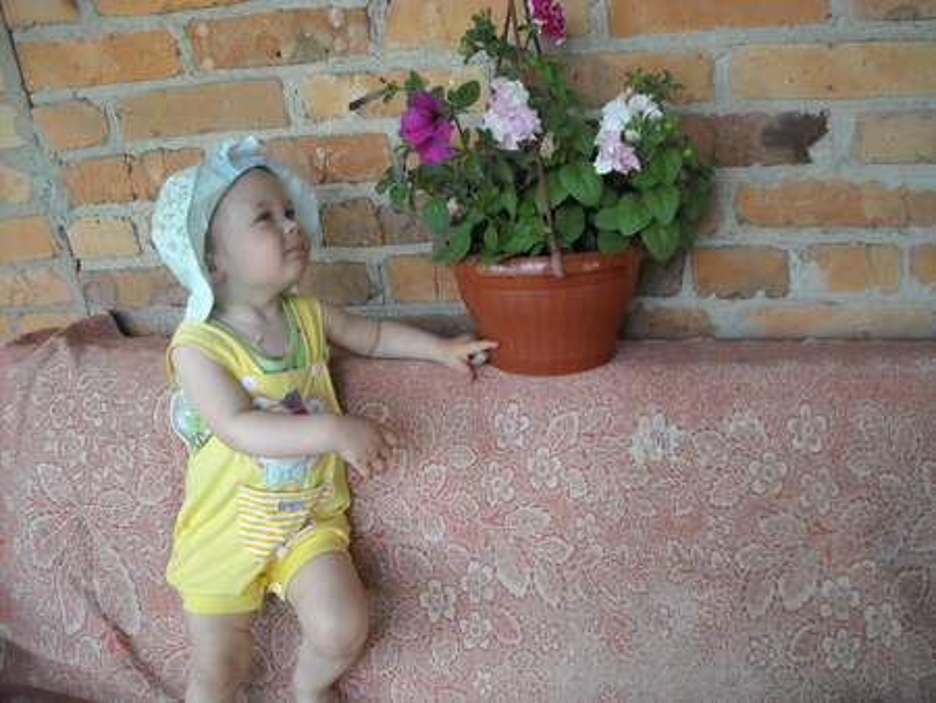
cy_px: 352
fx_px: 947
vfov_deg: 40.7
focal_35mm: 35
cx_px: 468
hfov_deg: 52.6
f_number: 2.8
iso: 322
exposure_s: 1/250
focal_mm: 5.7
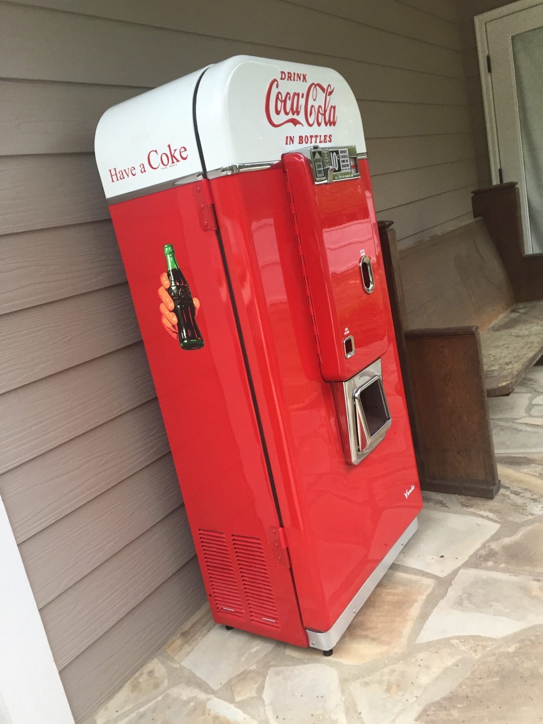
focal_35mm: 29
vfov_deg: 61.7
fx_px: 607
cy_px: 362
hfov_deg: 48.2
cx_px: 272
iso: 50
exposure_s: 1/30
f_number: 2.2
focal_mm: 4.15
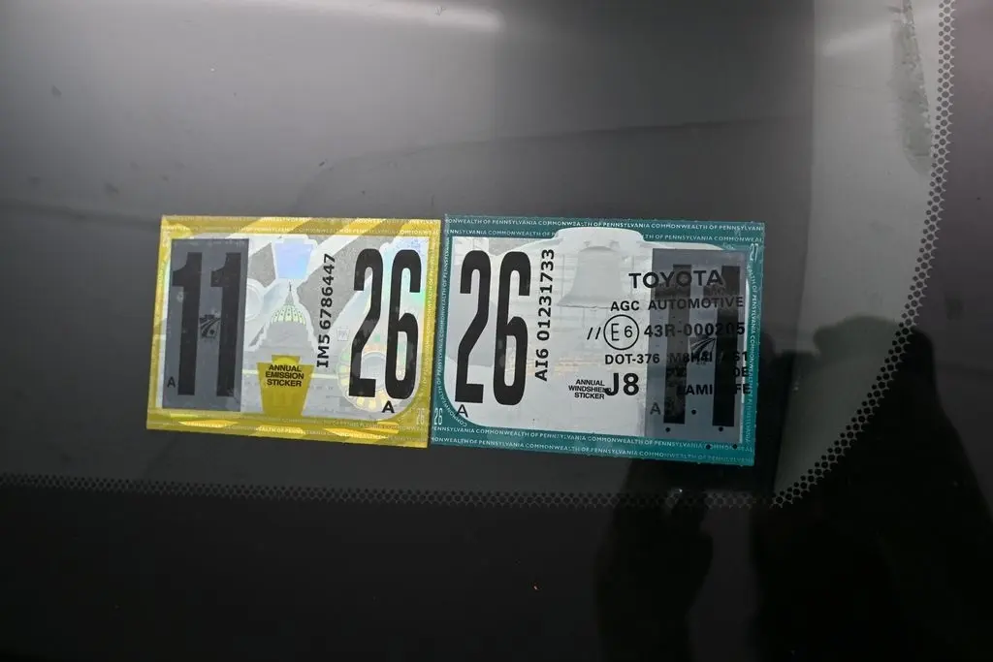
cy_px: 331
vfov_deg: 35.5
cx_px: 496
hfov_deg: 51.3
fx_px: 1034
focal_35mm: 38
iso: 160
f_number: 5.6
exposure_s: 1/250
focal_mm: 25
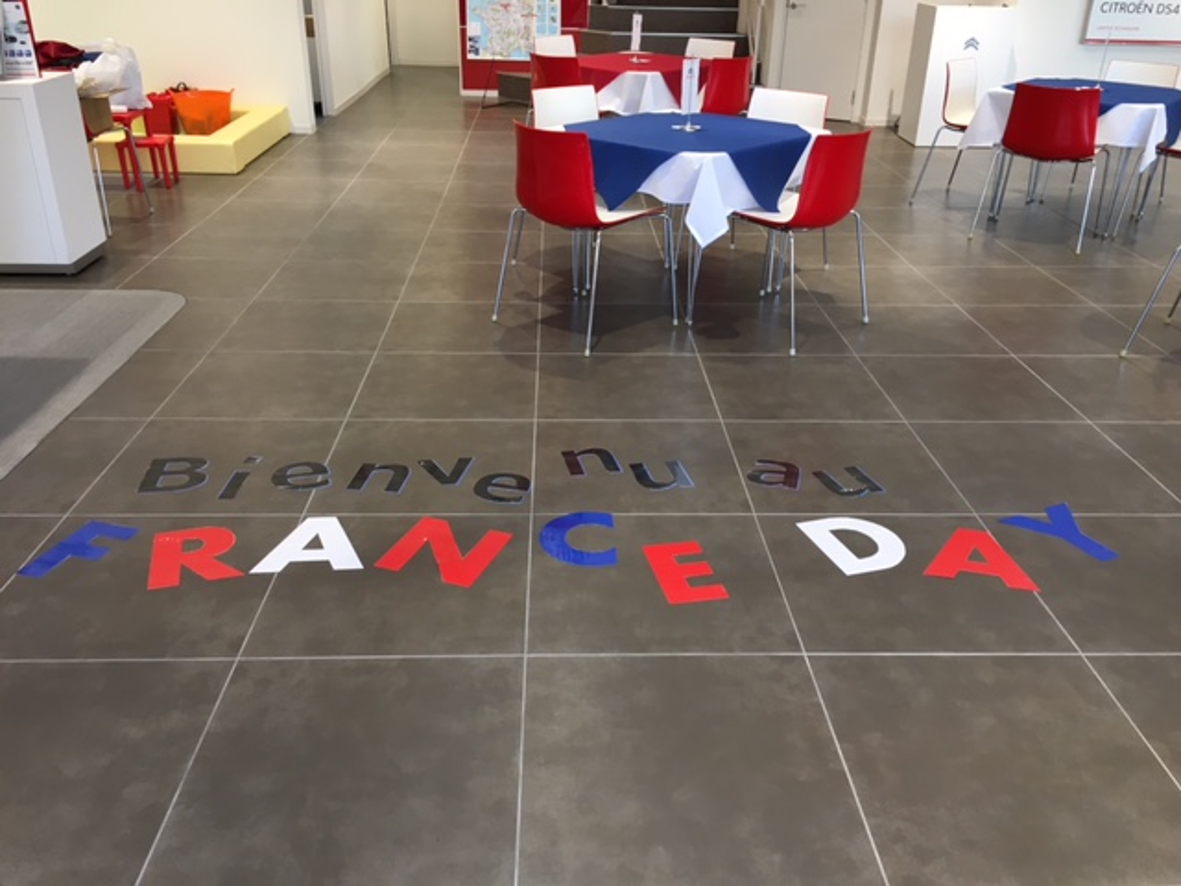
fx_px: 989
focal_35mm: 29
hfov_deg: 61.7
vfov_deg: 48.2
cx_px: 590
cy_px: 443
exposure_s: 1/40
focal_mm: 4.15
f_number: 2.2
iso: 25
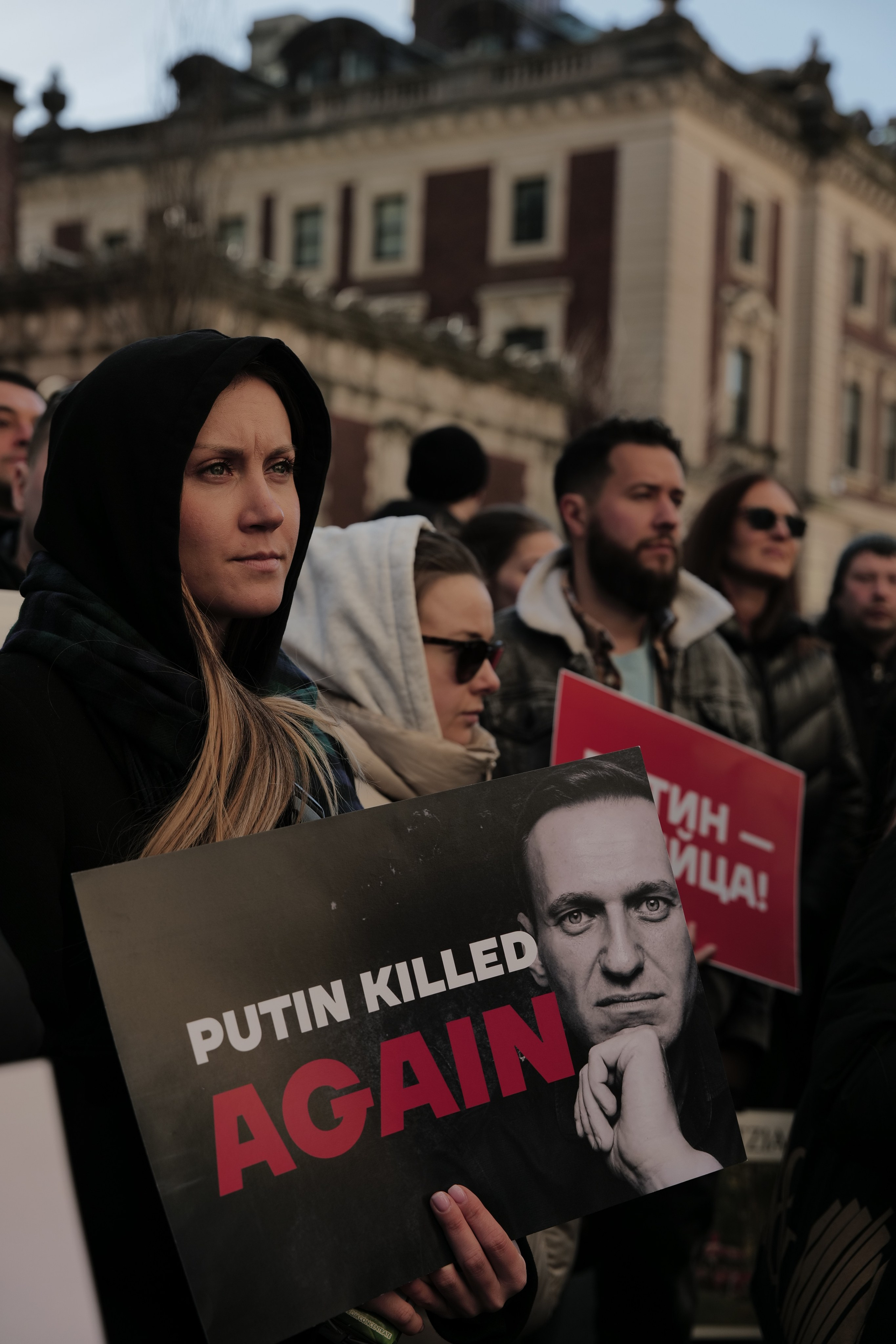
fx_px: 1904
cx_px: 448
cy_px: 672
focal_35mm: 51
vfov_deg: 38.9
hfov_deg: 26.5
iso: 100
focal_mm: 51
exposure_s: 1/320
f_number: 4
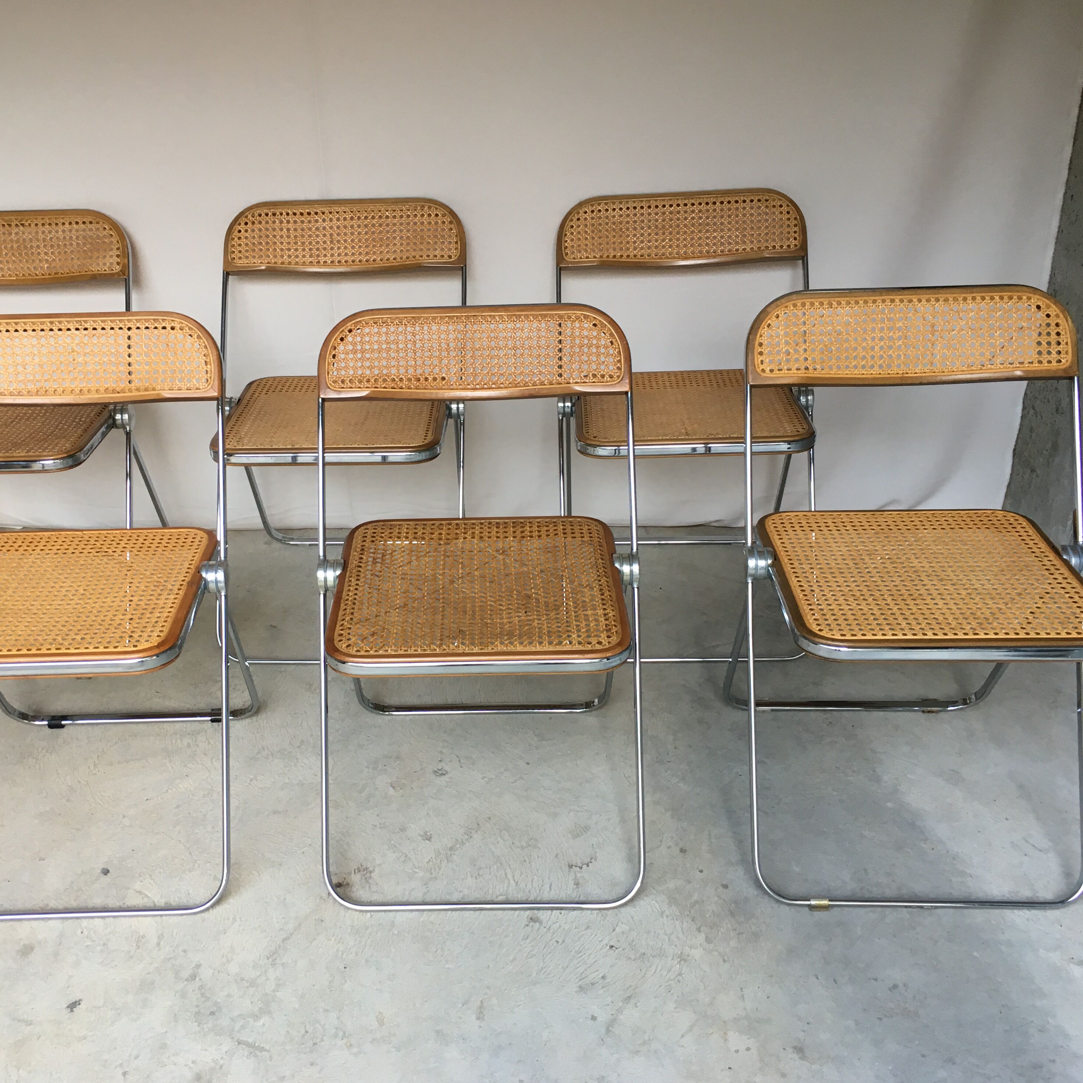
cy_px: 552
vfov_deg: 47.2
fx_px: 1239
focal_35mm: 35
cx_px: 465
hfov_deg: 47.1
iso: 64
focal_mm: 4.15
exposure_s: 1/33
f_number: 2.2
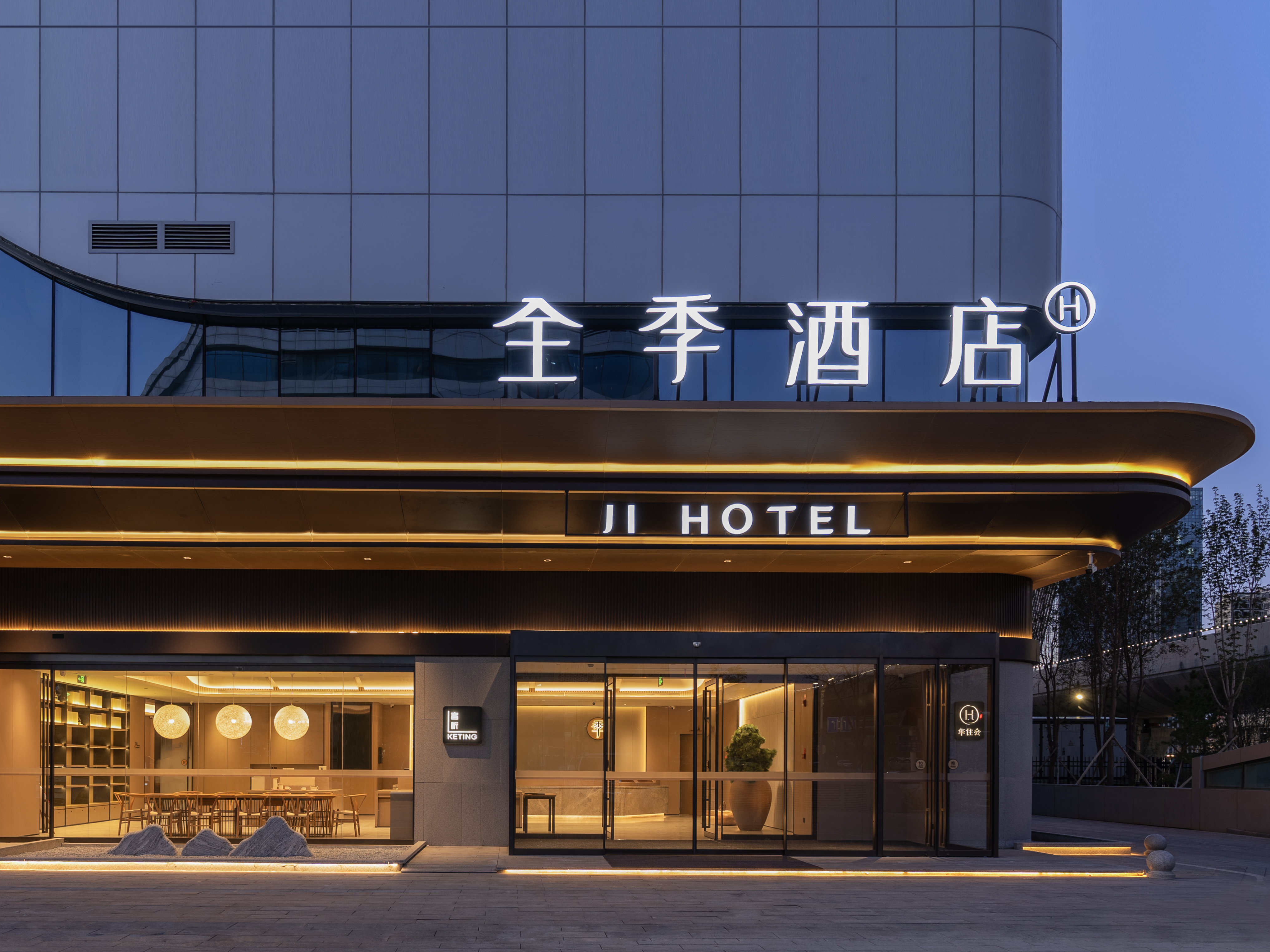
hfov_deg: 70.2
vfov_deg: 56.0
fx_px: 881
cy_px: 606
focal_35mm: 24
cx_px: 462
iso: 100
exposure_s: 1/3
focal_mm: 17
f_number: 4
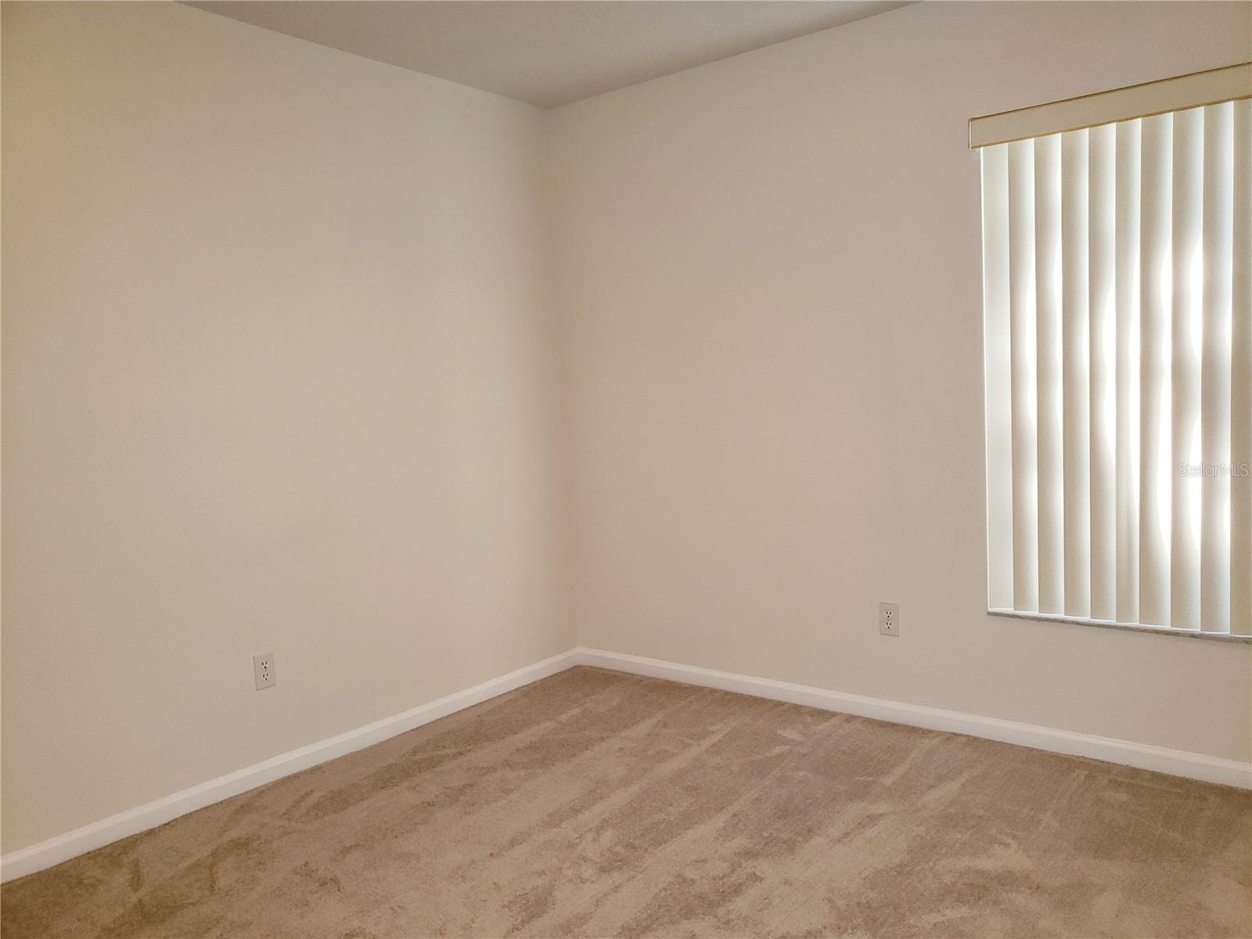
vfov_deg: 53.1
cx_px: 626
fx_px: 940
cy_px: 470
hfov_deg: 67.3
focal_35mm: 26
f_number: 1.5
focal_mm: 4.3
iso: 80
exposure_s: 1/24
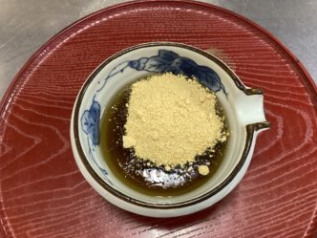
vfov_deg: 40.7
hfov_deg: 52.5
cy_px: 130
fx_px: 321
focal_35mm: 35
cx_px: 173
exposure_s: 1/40
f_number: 2.4
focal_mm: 3.3
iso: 320
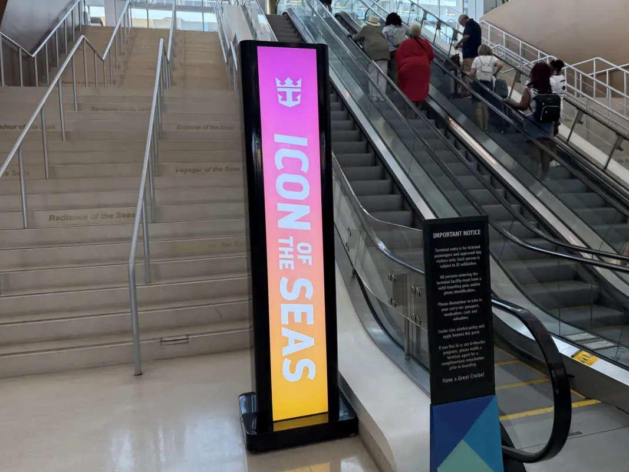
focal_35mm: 27
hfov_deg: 65.2
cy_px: 207
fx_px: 491
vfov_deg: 51.2
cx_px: 348
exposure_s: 1/188
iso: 200
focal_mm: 6.76
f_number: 1.78
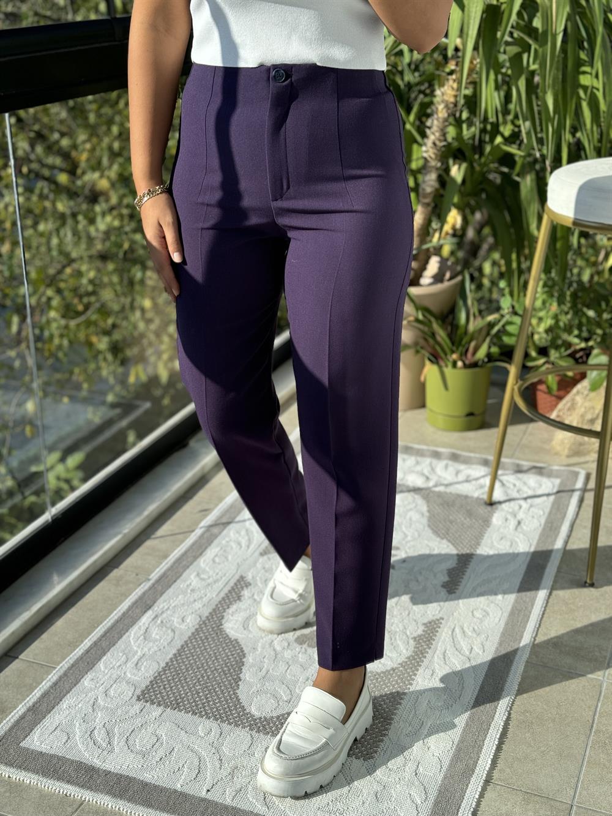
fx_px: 1131
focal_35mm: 48
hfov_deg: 30.3
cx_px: 306
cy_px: 408
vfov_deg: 39.7
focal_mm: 6.76
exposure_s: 1/926
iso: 64
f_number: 1.78
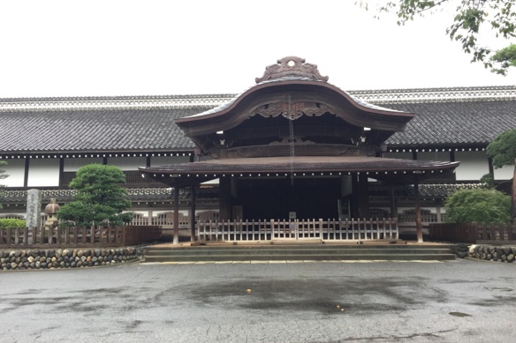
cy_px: 163
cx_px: 255
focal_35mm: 31
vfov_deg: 42.3
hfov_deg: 60.3
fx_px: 444
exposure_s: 1/120
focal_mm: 4.15
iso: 40
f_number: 2.2
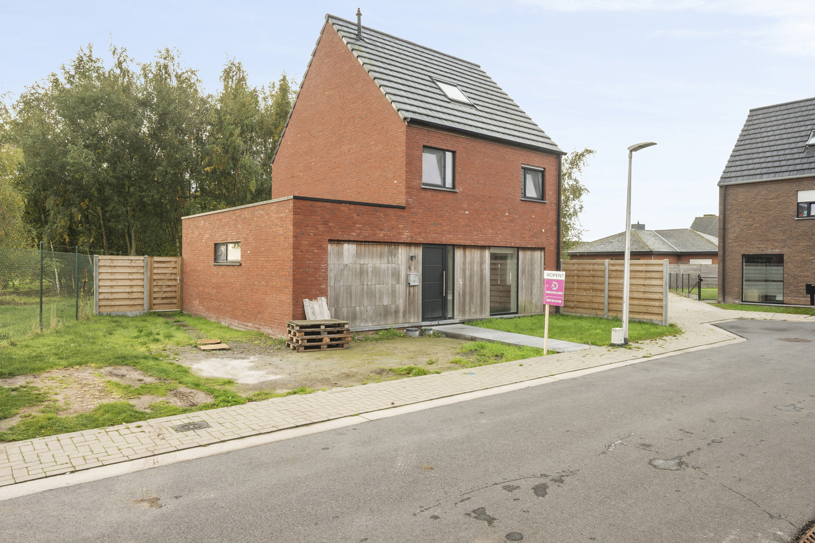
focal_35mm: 24
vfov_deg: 53.1
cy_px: 256
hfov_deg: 73.7
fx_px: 543
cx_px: 391
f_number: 14
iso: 125
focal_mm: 18
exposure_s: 1/2.5
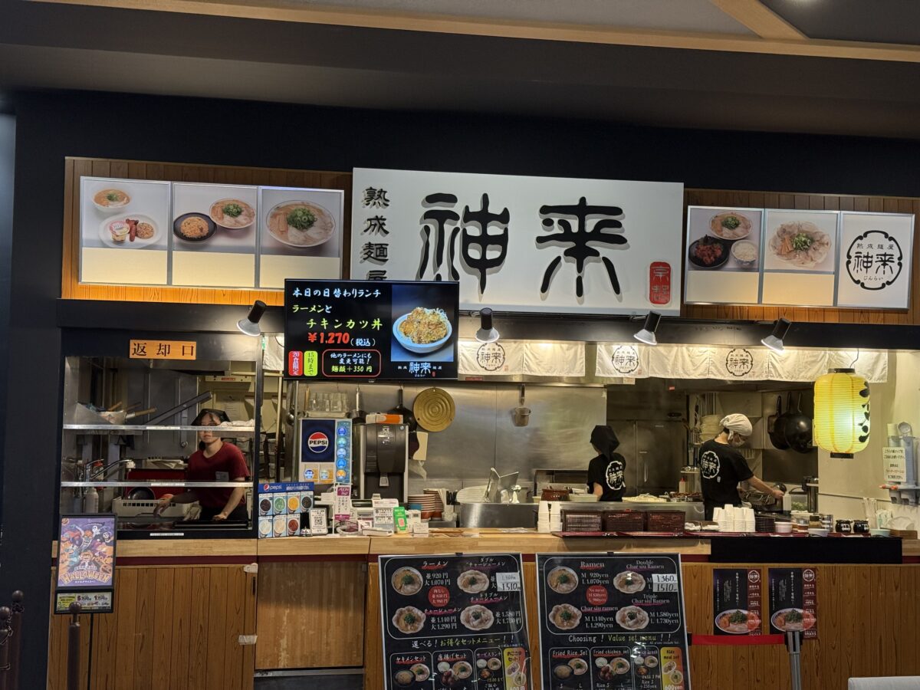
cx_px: 460
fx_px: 1276
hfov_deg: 39.7
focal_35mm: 48
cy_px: 345
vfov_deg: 30.3
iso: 200
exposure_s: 1/120
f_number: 1.78
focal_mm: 6.76
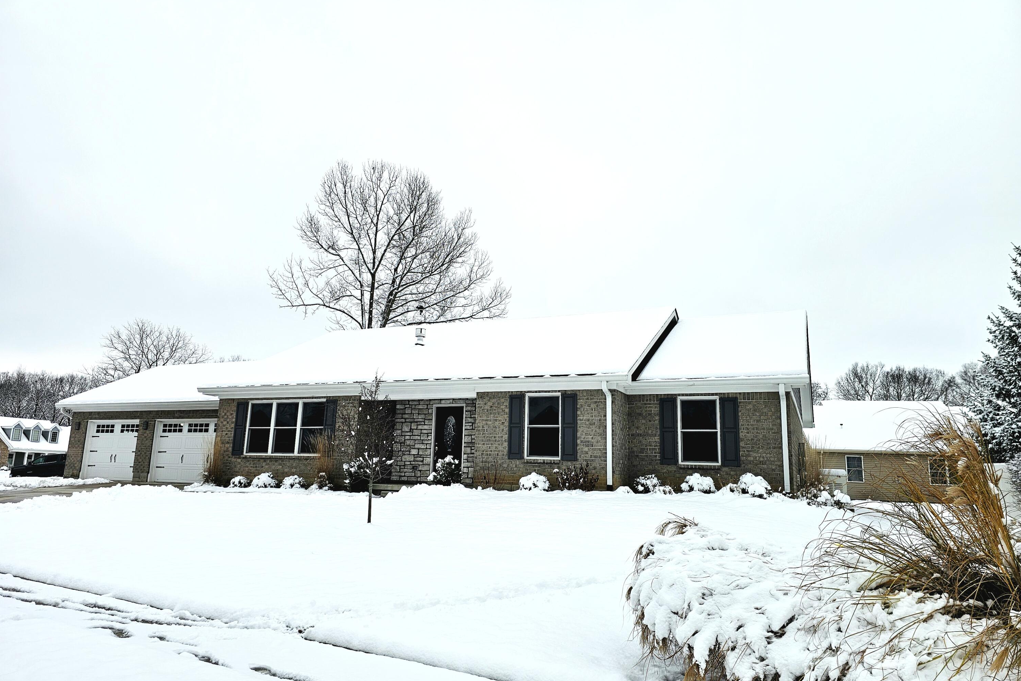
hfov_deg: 73.7
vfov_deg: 53.1
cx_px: 511
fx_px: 681
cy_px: 354
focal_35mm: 24
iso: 10
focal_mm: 6.3
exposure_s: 1/500
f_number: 1.7
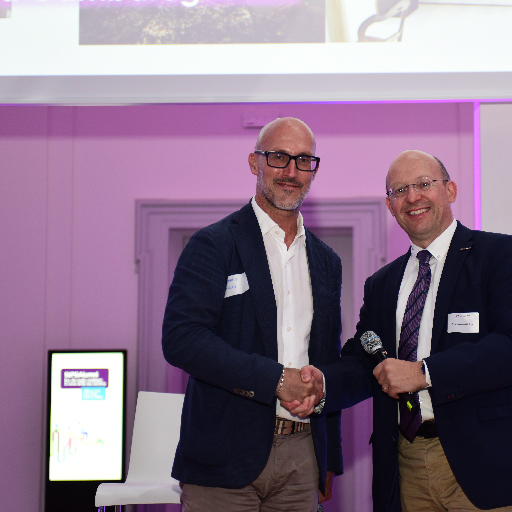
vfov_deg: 24.0
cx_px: 341
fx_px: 1205
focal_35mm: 72
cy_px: 257
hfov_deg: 23.9
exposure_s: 1/80
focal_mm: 56
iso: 500
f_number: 2.8
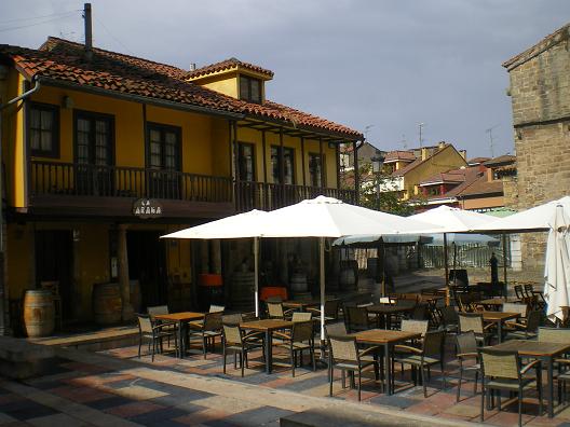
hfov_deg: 49.0
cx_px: 285
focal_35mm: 38
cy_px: 214
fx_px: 626
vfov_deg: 37.7
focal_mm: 6.3
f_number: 4.6
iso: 64
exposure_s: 1/500
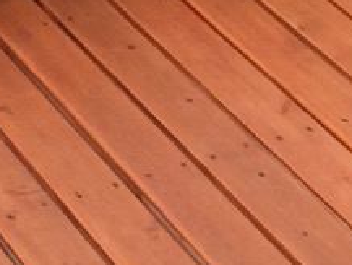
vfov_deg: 6.1
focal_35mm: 214
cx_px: 89
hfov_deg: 9.2
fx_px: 2177
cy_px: -694
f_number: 2.2
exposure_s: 1/1325
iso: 32
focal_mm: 4.15
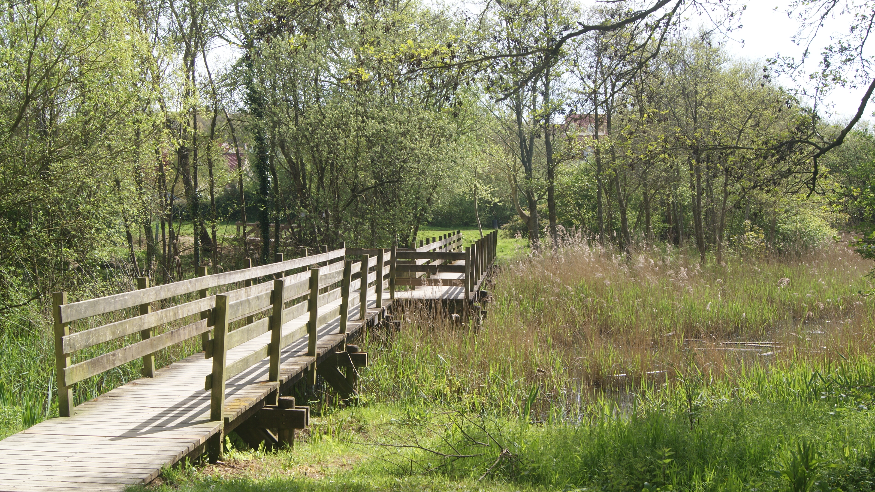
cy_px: 269
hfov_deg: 45.5
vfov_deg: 26.5
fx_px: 1044
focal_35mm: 45
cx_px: 438
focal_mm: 28
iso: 100
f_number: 10
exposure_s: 1/80
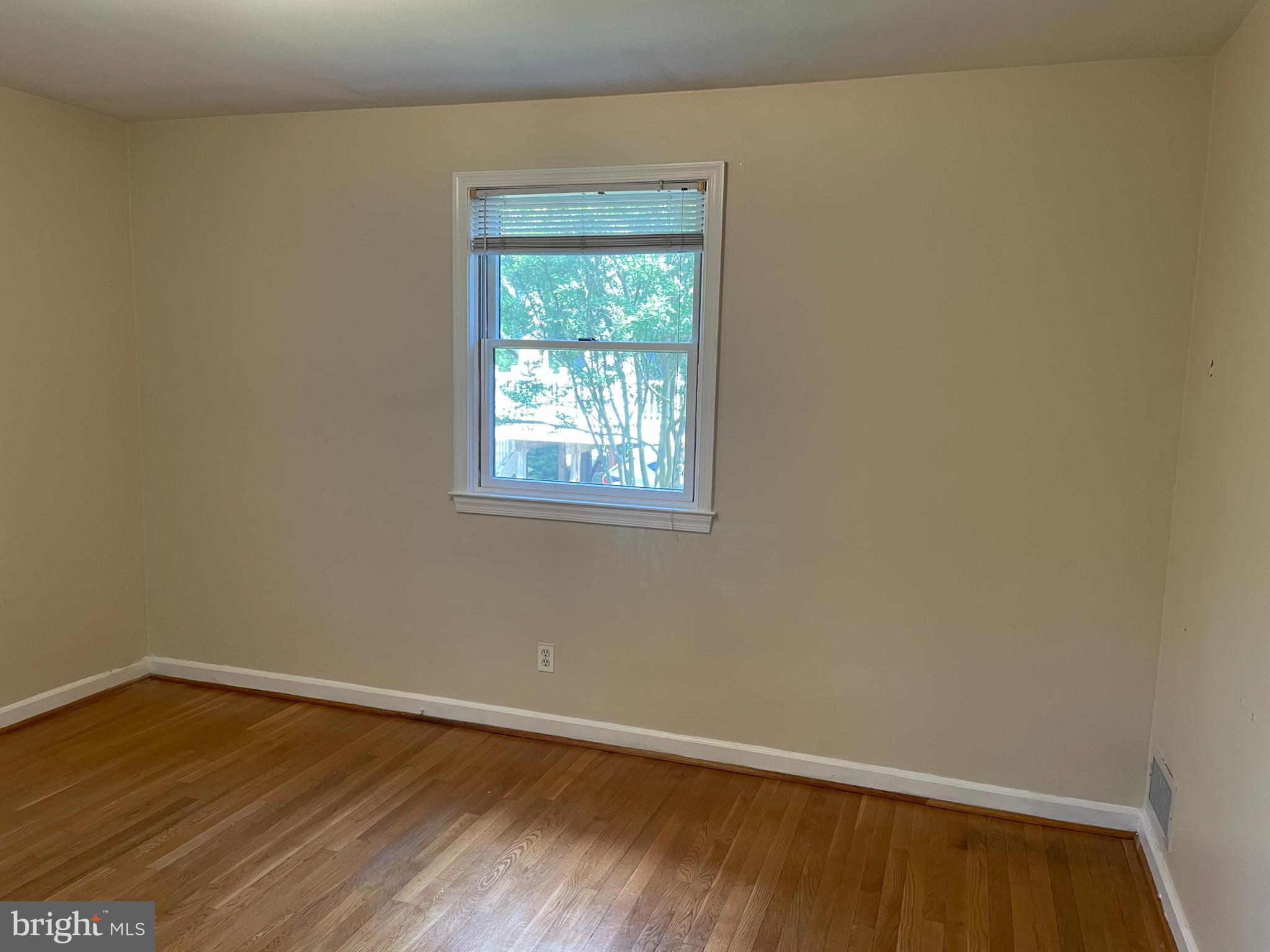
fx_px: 954
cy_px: 476
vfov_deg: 53.1
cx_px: 635
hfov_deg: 67.3
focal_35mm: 26
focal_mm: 4.2
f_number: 1.6
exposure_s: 1/60
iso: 80
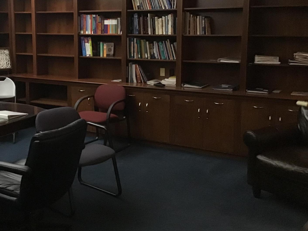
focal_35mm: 45
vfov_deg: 31.9
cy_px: 77
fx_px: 400
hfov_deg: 41.8
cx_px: 119
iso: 800
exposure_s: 1/15
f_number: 2.4
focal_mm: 3.3
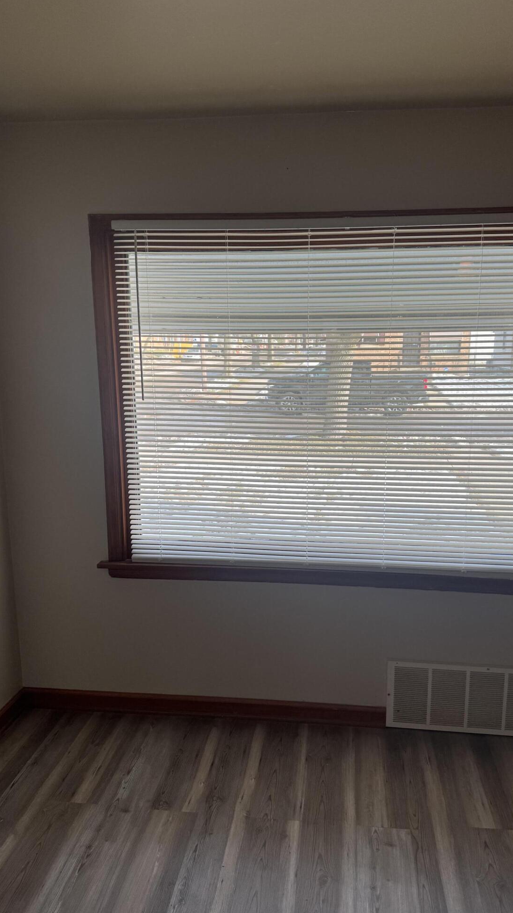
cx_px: 284
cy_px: 461
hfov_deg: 42.8
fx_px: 653
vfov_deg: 69.9
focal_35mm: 27
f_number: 1.78
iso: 80
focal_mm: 6.76
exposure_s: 1/390
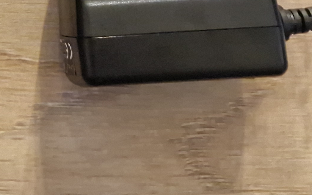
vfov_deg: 12.2
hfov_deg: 20.6
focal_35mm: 93
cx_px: -83
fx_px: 791
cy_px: -219
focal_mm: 6.4
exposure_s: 1/33
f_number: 1.8
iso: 500
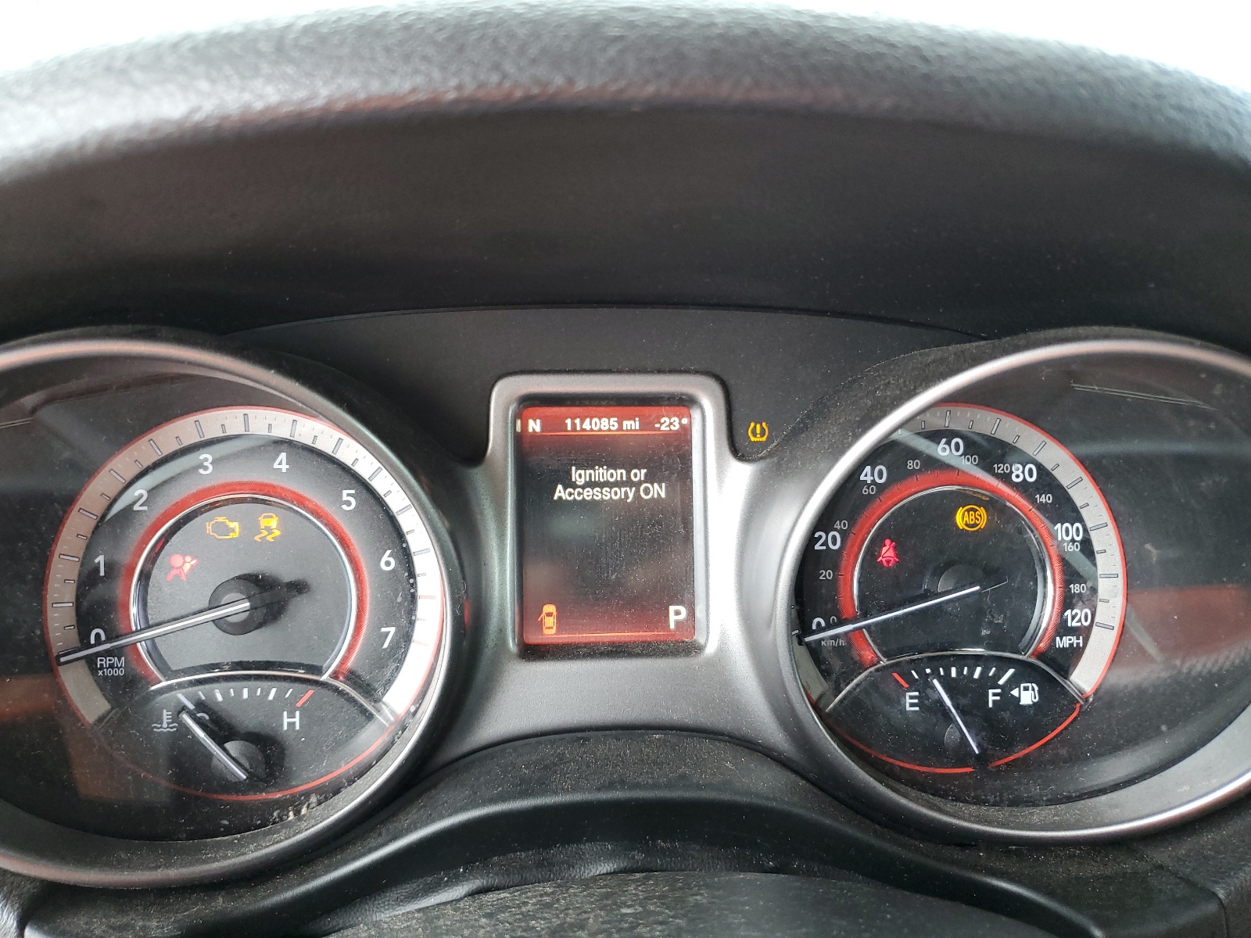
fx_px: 940
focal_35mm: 26
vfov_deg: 53.1
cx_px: 626
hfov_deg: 67.3
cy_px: 469
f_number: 1.5
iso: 128
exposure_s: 1/60.2
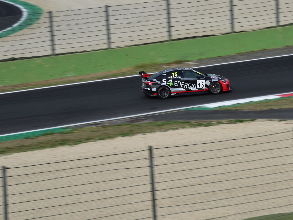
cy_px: 121
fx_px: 1388
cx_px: 183
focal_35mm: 164
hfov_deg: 12.0
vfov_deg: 9.1
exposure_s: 1/200
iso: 200
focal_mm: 120
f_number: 13
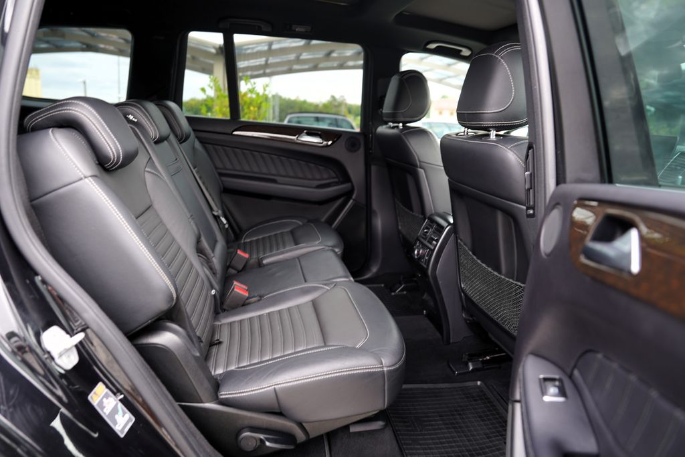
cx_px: 342
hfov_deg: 73.7
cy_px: 228
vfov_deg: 53.1
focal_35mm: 24
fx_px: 457
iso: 125
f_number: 2.8
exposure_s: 1/30
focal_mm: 24
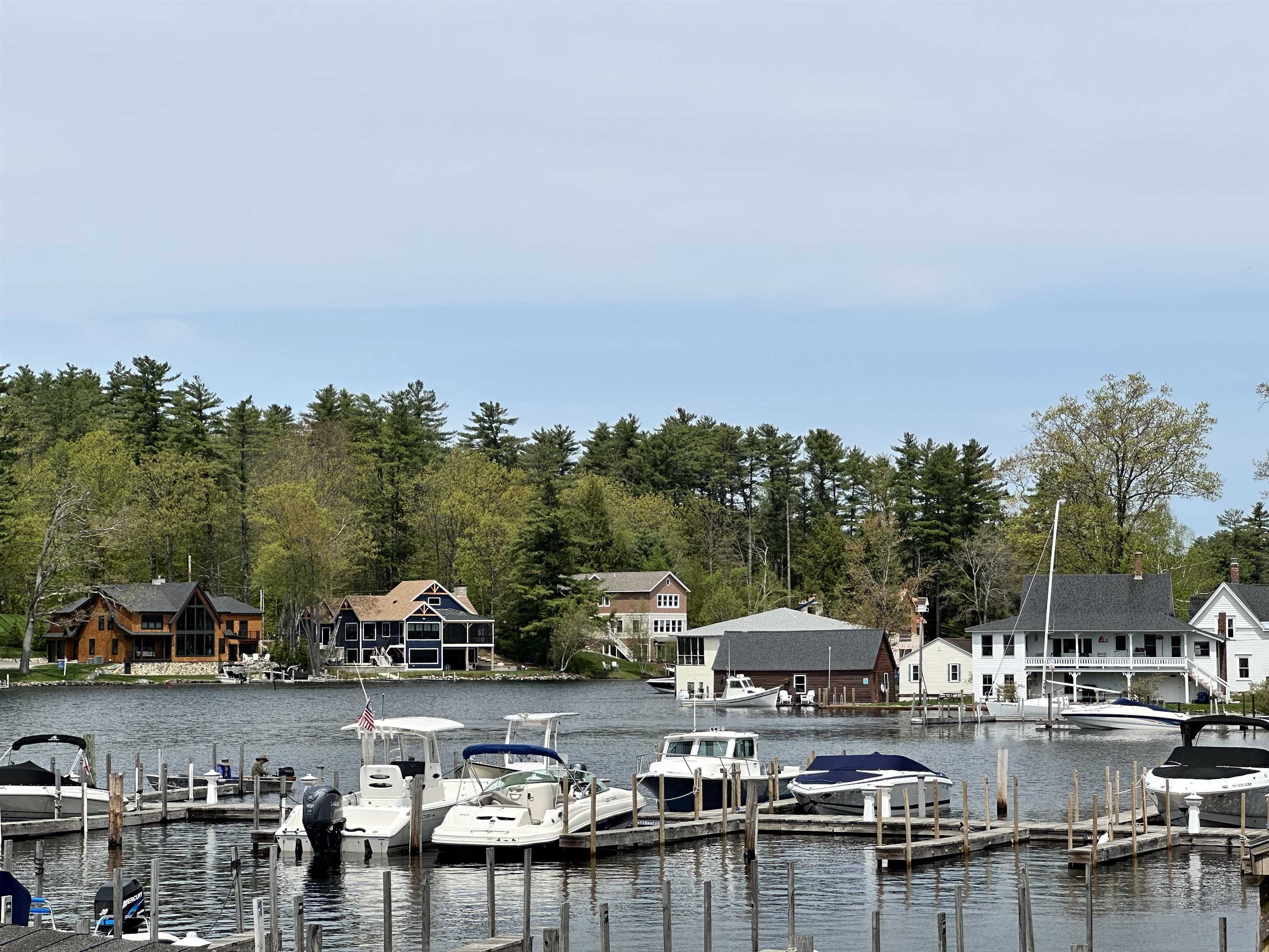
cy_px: 476
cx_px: 634
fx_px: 2823
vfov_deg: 19.1
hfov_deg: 25.3
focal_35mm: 77
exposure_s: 1/1233
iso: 32
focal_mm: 9
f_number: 2.8
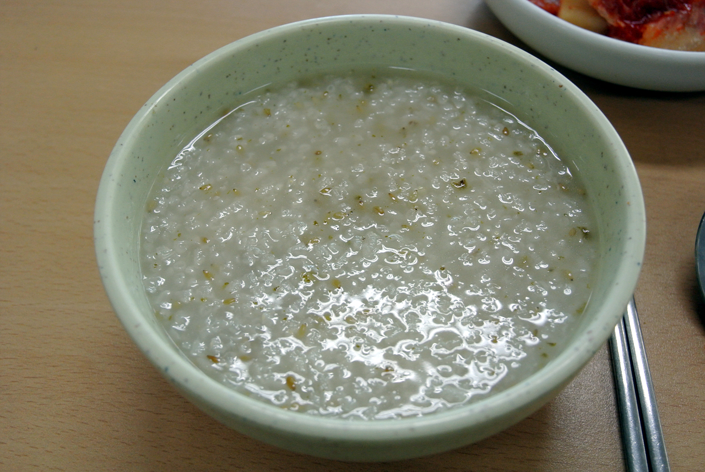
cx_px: 352
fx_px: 765
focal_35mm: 39
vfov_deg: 34.3
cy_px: 236
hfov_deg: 49.5
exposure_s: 1/125
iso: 500
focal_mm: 14.5
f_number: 4
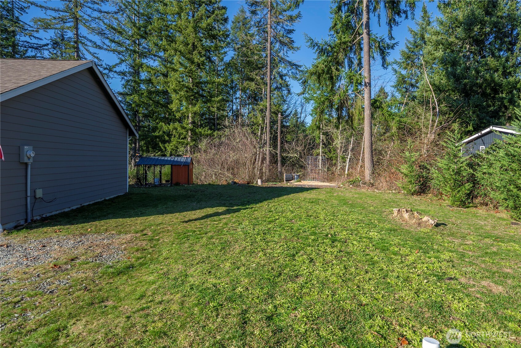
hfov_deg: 83.9
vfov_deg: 62.0
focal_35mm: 20
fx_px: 290
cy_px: 174
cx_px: 260
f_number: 7.1
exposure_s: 1/80
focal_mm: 20
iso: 80
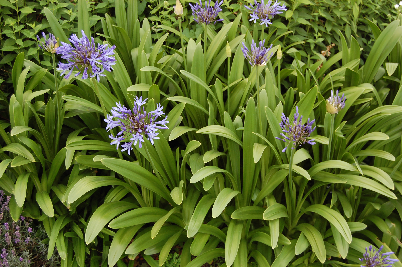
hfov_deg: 42.4
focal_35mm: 46
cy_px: 134
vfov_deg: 28.9
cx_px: 201
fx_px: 519
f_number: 5.6
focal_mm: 31
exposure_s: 1/125
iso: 280
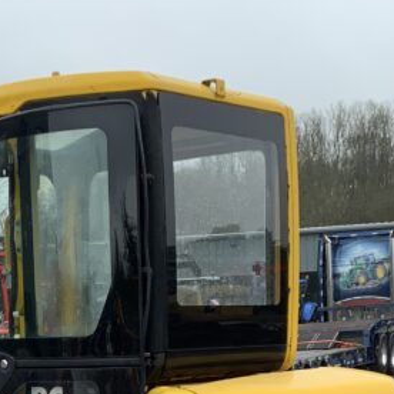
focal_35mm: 95
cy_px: 460
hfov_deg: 18.2
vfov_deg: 17.5
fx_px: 1223
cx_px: 127
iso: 16
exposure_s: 1/156
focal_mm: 3
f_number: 1.8
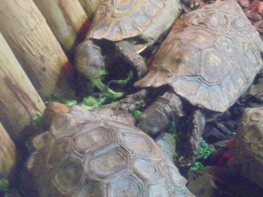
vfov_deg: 12.2
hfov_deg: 15.9
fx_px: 927
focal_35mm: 122
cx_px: 255
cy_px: 105
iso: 800
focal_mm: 10.1
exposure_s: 1/15
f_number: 5.2
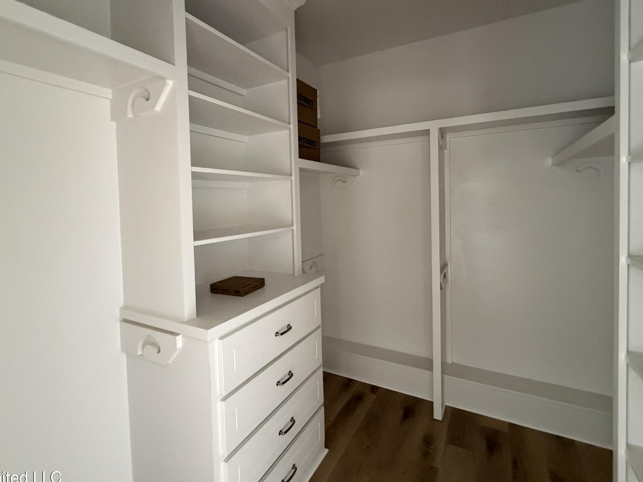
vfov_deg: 74.4
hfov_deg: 91.0
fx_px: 316
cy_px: 212
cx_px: 332
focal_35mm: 17
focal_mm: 2.22
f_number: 2.2
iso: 800
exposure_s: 1/60
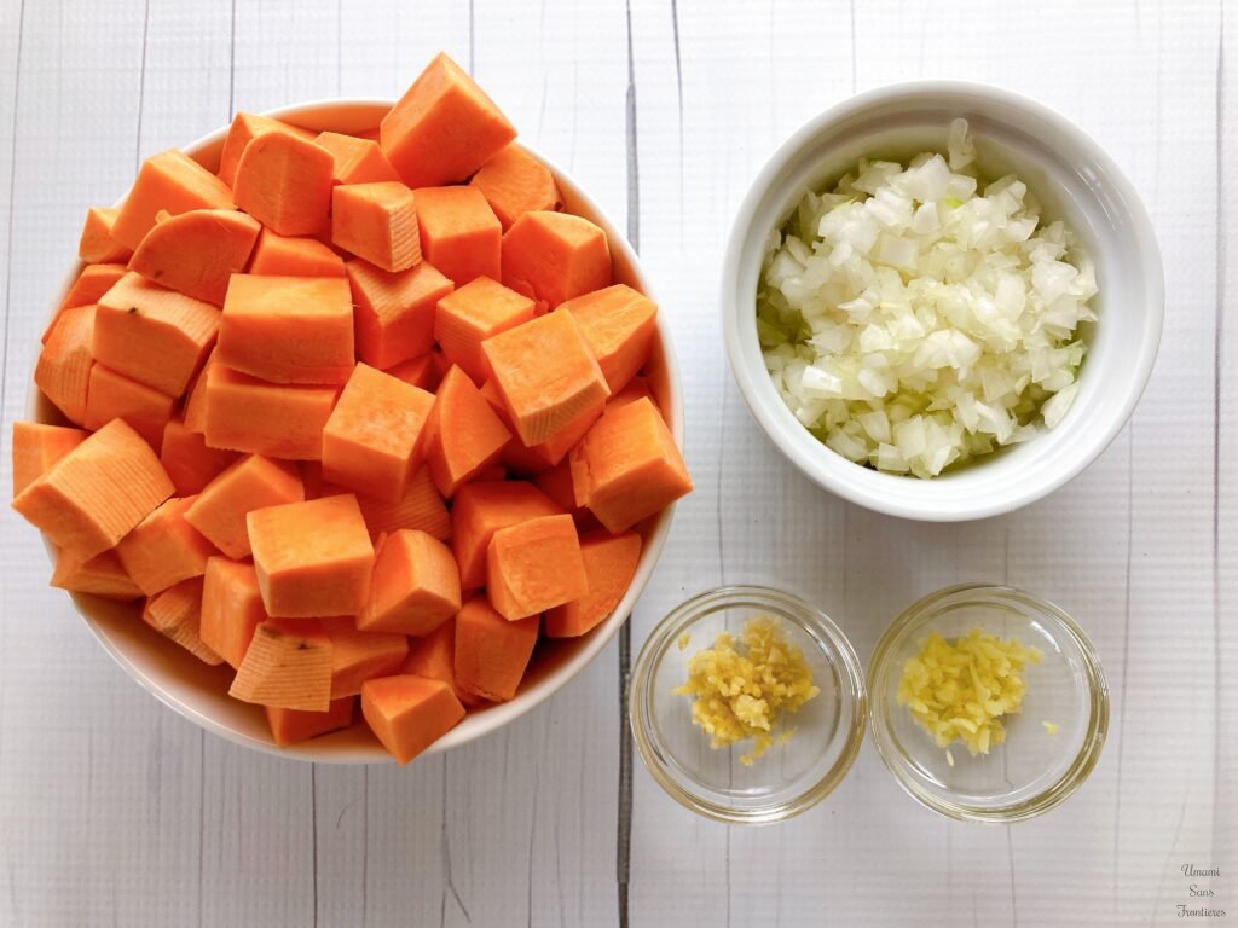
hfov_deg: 63.4
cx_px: 619
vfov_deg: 49.7
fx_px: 1001
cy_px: 464
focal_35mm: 28
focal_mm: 3.99
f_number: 1.8
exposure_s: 1/100
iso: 32
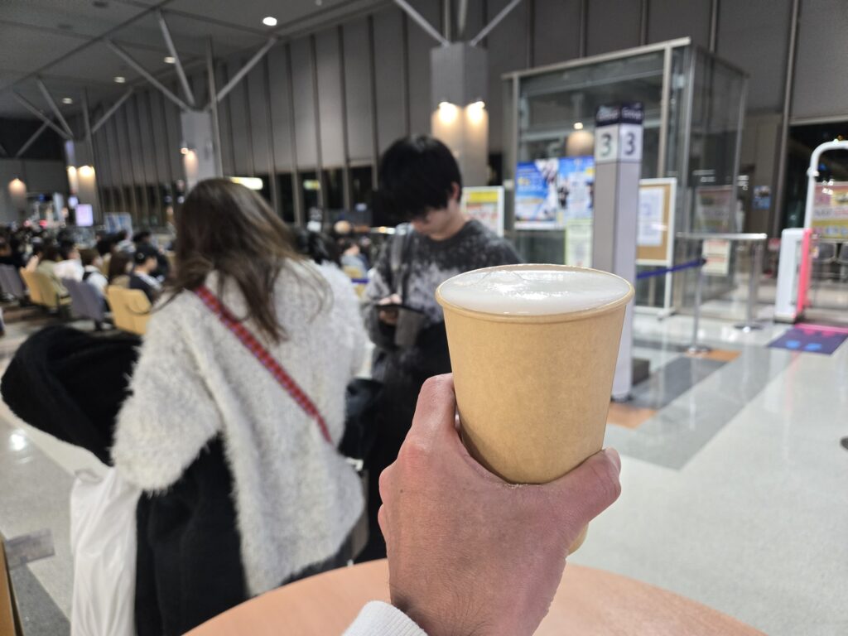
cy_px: 318
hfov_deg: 73.9
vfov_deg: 58.9
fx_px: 563
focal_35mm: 23
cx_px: 424
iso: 500
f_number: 1.8
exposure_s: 1/120
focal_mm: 5.4
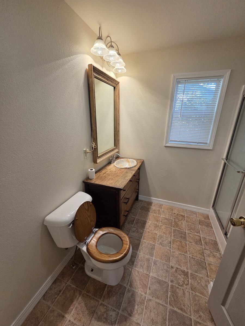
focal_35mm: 13
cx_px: 122
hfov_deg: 89.9
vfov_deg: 106.2
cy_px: 163
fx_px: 123
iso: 250
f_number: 2.2
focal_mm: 2.2
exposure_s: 1/120
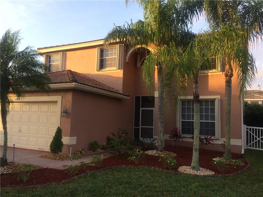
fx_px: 220
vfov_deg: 48.2
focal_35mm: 29
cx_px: 132
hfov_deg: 61.7
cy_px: 98
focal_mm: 4.15
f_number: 2.2
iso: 32
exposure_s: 1/240
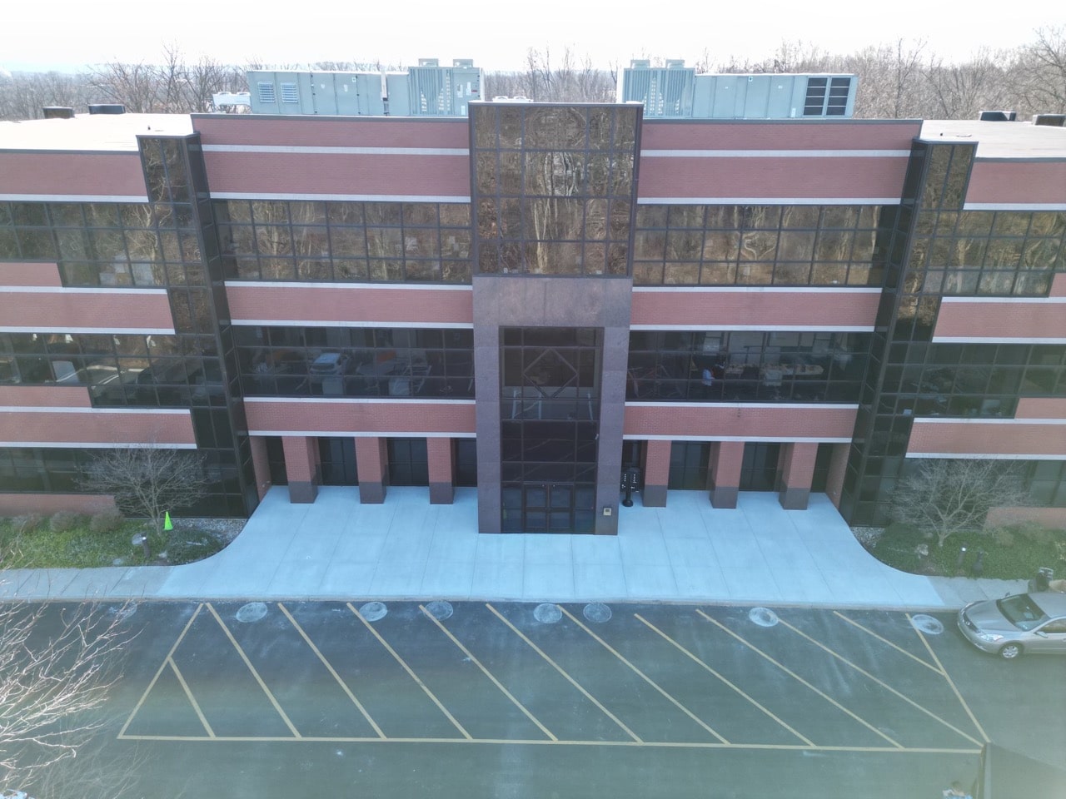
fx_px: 739
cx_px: 533
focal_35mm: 24
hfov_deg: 71.6
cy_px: 400
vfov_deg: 56.8
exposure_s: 1/640
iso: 200
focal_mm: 6.72
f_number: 1.7
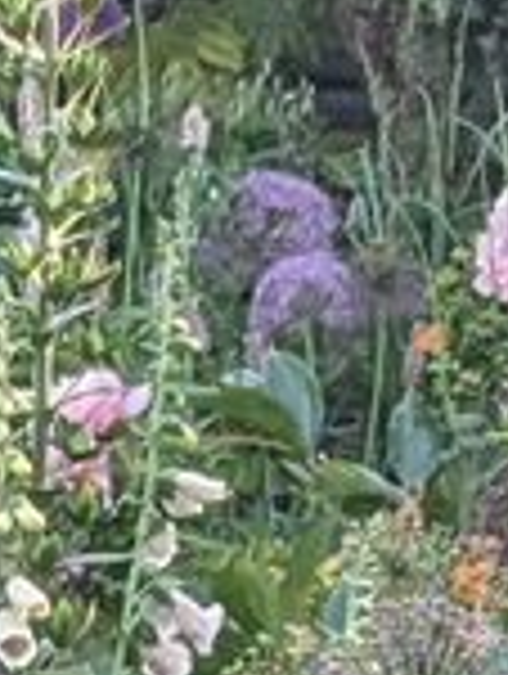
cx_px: -1007
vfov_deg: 5.0
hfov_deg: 3.8
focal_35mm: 383
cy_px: 1575
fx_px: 7473
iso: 41
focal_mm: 6.81
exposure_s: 1/65
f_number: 1.85
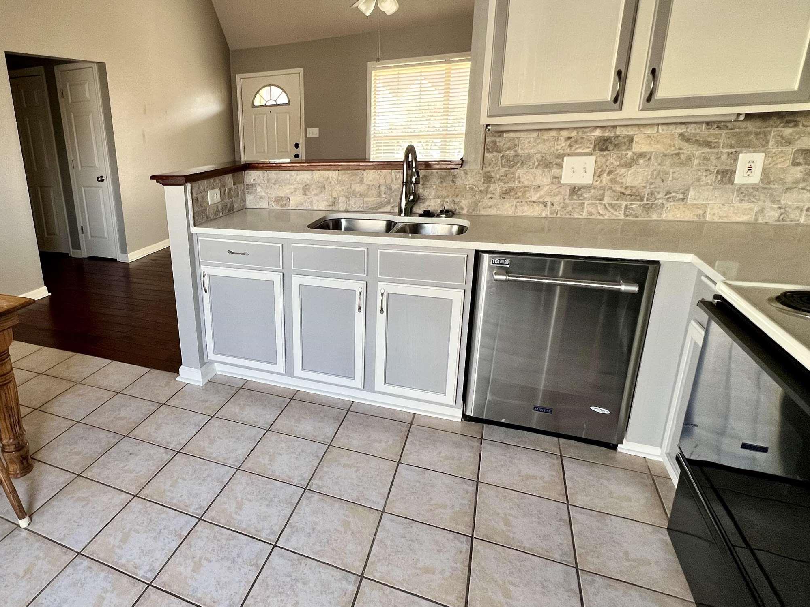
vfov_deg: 65.9
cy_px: 278
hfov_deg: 78.3
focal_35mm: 20
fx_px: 468
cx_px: 252
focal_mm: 1.57
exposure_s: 1/99
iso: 125
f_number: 1.8
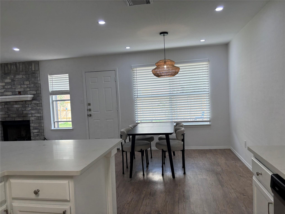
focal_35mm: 26
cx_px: 142
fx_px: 214
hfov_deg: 67.3
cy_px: 107
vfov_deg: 53.1
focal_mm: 5.96
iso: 50
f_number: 1.6
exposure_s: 1/120
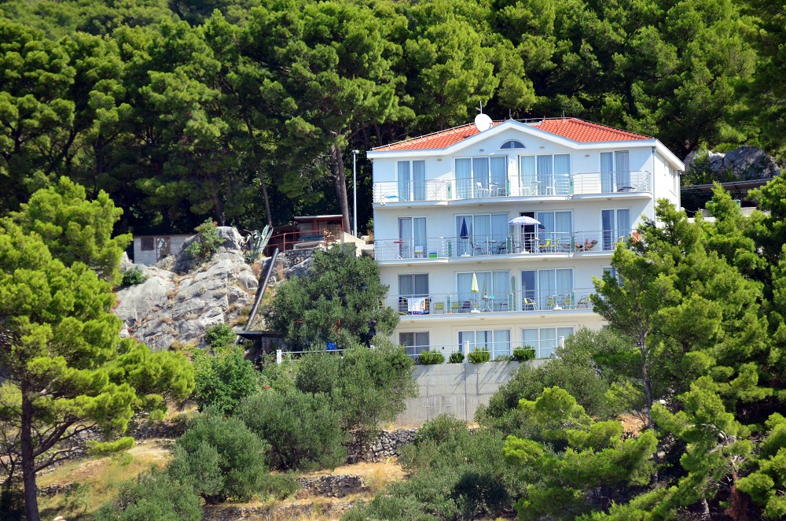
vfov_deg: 3.0
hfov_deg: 4.6
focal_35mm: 450
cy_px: 260
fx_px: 9803
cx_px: 393
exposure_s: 1/6400
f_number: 5.6
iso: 2000
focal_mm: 300
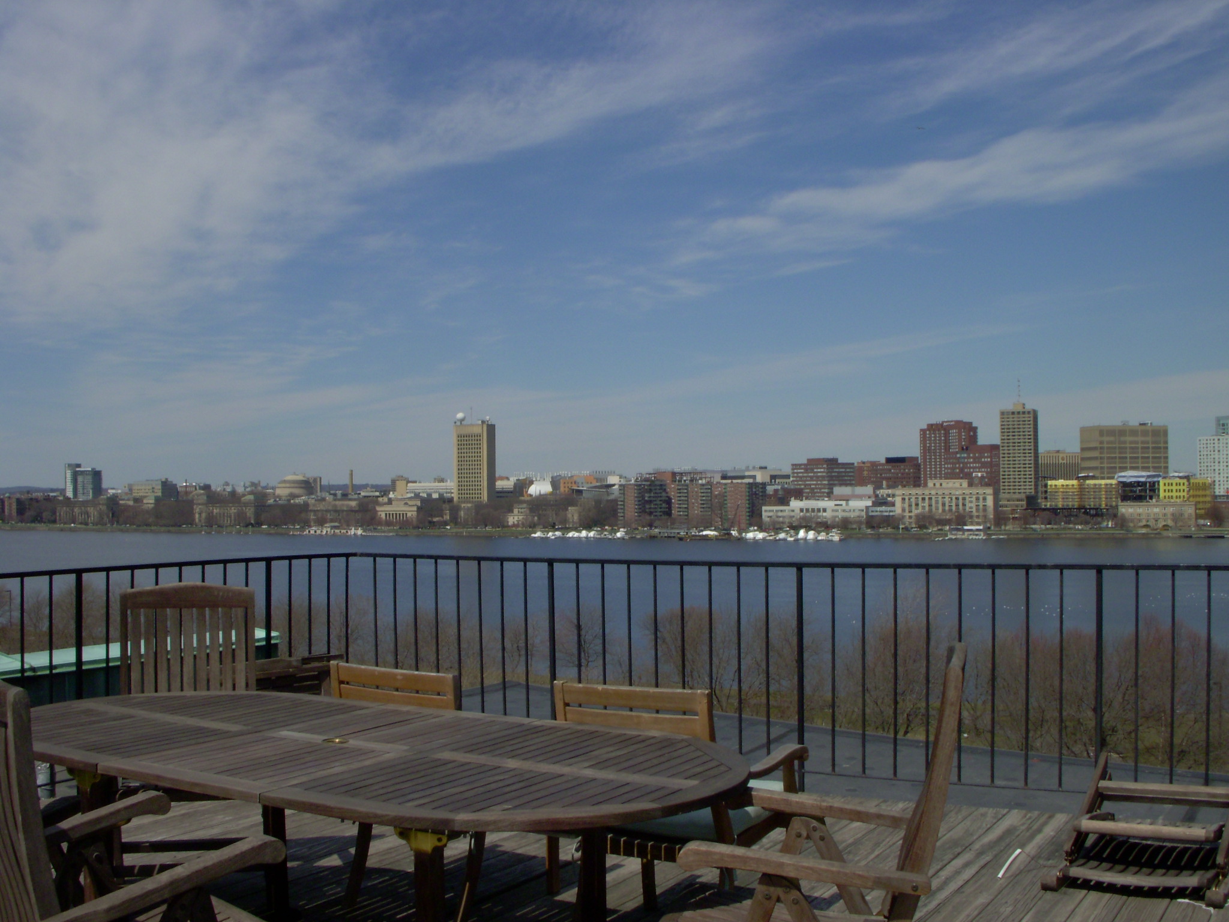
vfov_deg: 37.7
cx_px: 614
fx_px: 1349
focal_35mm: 38
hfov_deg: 49.0
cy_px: 461
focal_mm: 6.3
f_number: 6.6
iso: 100
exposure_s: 1/500
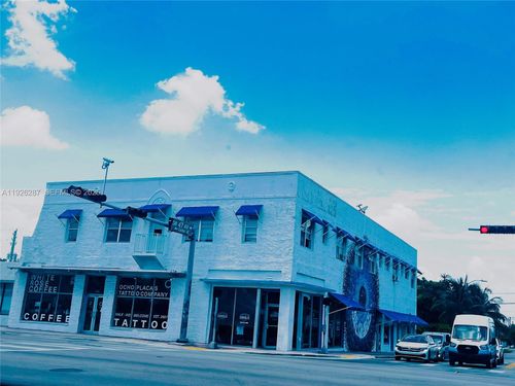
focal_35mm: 26
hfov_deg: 67.3
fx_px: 387
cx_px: 258
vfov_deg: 53.1
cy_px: 193
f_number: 1.6
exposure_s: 1/3135
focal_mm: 5.1
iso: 50
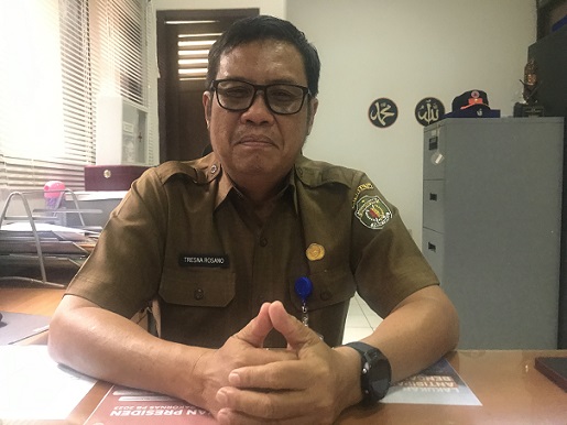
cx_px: 284
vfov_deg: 49.7
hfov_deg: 63.5
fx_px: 459
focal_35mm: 28
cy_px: 212
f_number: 1.8
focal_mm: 3.99
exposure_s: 1/13
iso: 100
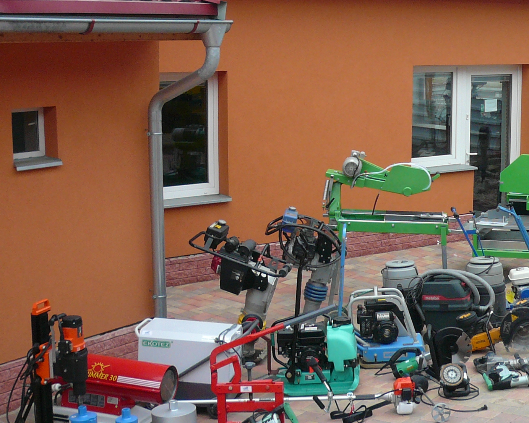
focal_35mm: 65
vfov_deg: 23.4
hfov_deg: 28.4
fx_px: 1018
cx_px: 435
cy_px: 167
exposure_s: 1/100
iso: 100
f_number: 2.9
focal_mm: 4.9
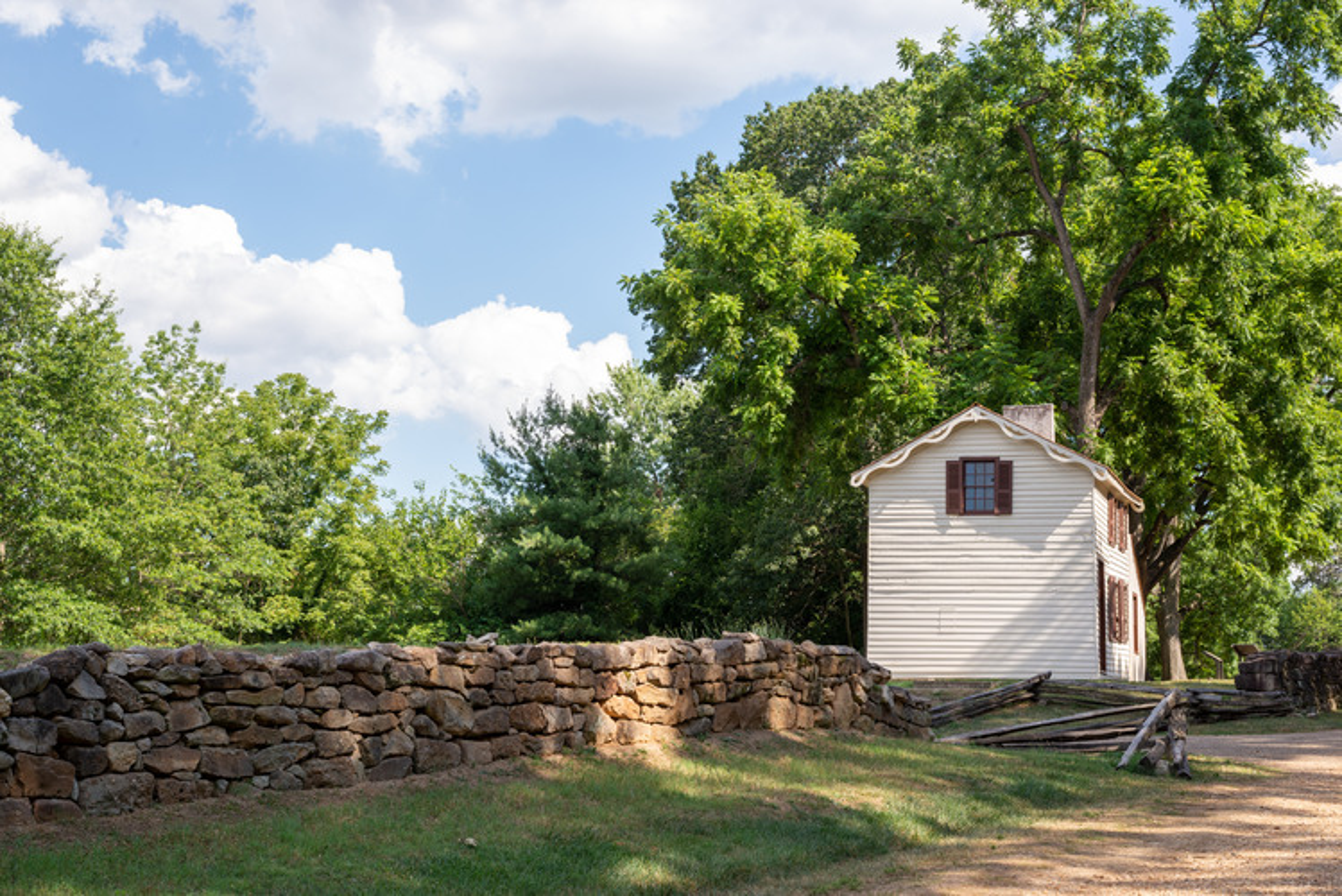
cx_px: 671
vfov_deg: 27.0
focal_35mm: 50
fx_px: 1865
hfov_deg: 39.6
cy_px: 448
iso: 400
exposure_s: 1/200
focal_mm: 50
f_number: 11
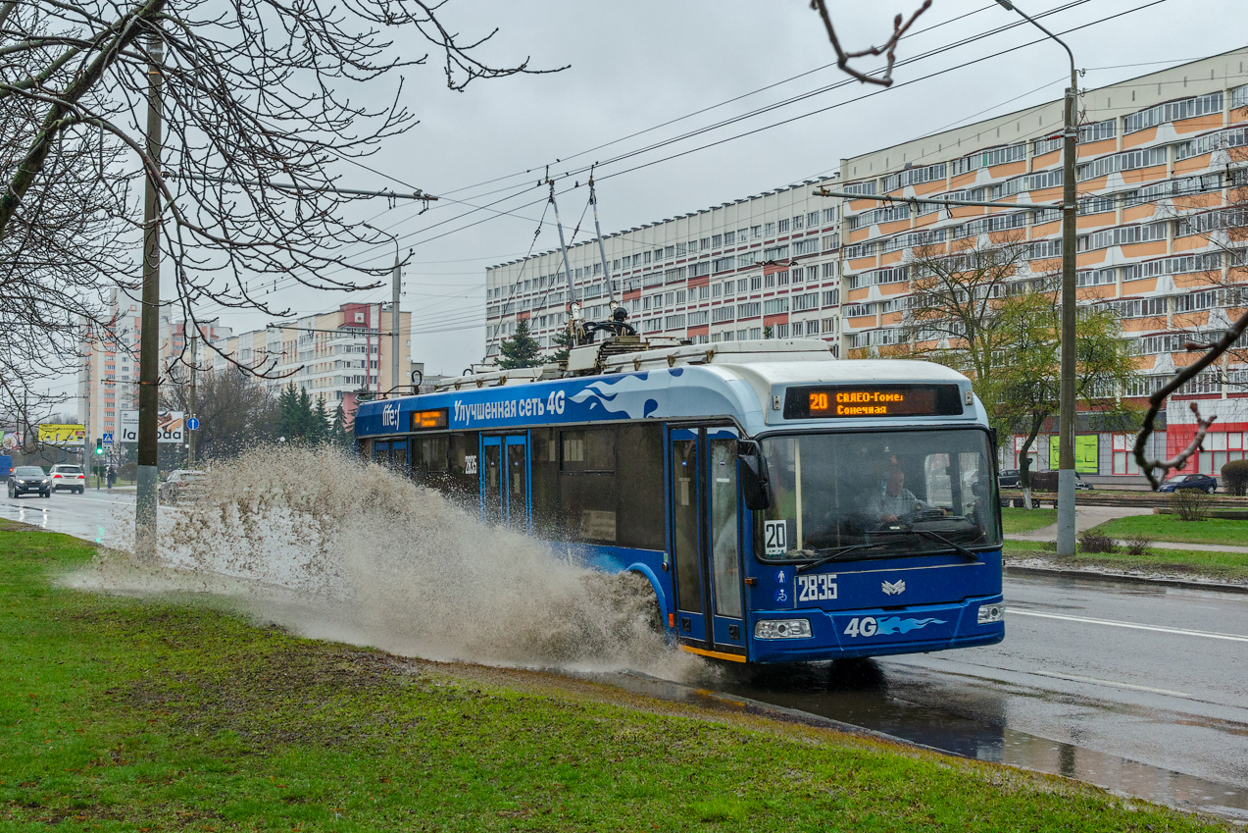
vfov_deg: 25.3
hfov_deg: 37.2
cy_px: 419
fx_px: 1855
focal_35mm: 54
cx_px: 620
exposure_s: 1/400
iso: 400
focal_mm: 35
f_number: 7.1
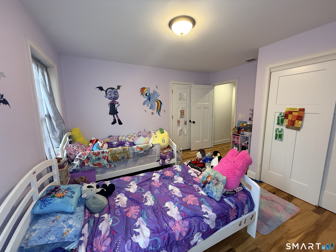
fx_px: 136
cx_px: 168
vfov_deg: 85.7
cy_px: 126
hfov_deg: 102.1
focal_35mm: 14
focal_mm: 2.22
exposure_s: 1/60
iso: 250
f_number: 2.2
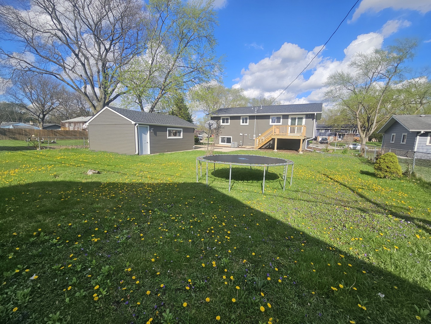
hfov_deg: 106.2
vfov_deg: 89.9
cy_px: 162
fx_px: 162
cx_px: 216
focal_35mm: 13
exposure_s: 1/1920
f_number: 2.2
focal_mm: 2.2
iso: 50
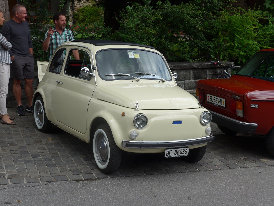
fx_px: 435
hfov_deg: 34.9
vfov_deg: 26.6
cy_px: 103
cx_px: 137
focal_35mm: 55
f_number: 3.4
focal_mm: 11.3
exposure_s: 1/640
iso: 80
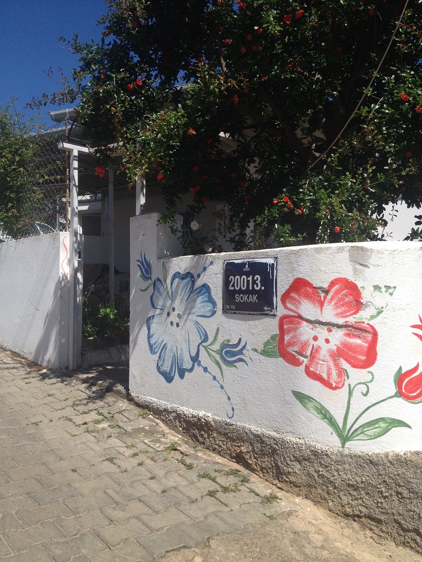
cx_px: 211
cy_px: 281
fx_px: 569
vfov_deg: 52.6
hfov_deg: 40.7
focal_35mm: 35
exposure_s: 1/2208
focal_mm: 4.28
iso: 50
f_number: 2.4
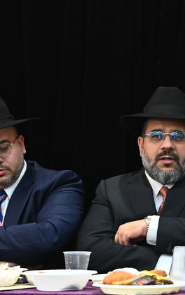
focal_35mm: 128
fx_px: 1031
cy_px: 131
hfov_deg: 9.6
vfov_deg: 16.3
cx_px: 367
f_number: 4.5
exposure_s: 1/160
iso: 1600
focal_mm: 38
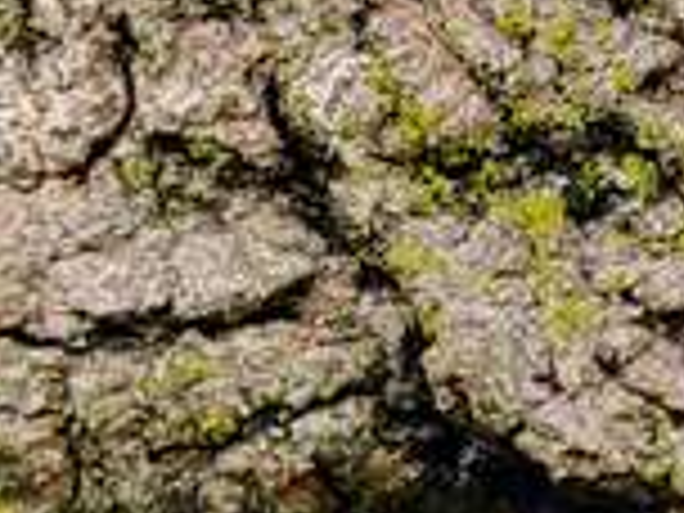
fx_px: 2608
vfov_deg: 11.2
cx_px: 1503
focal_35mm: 132
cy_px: 216
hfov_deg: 12.5
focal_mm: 4.25
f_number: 1.7
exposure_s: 1/100
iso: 160
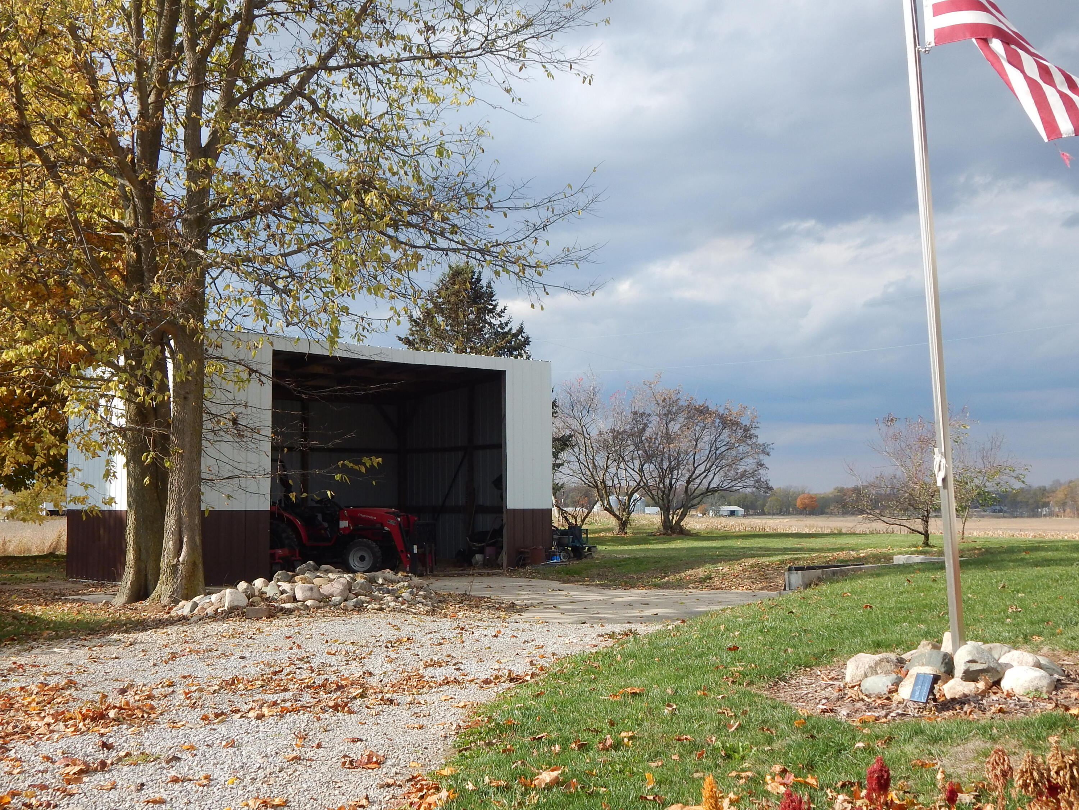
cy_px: 405
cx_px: 540
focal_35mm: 43
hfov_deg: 43.9
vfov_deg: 33.6
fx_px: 1340
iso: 125
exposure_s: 1/800
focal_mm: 7.7
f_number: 3.6
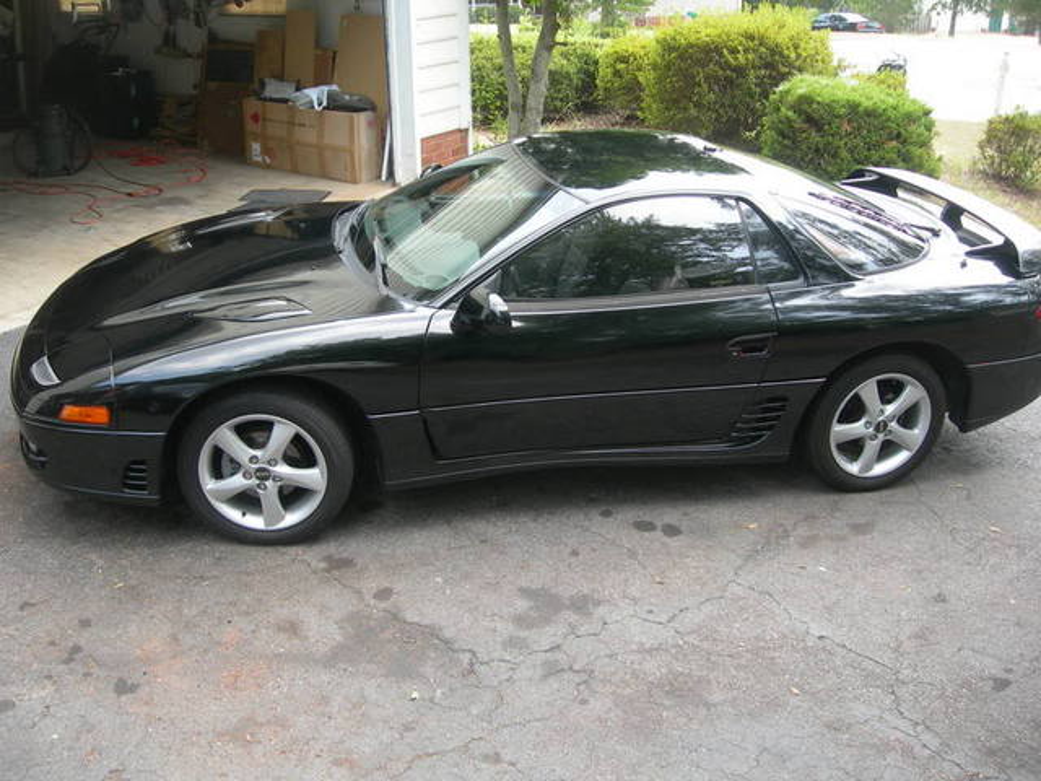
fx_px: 1143
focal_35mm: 38
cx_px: 520
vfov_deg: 37.7
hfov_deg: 49.0
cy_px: 390
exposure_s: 1/117
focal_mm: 7.8
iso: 50
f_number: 2.8
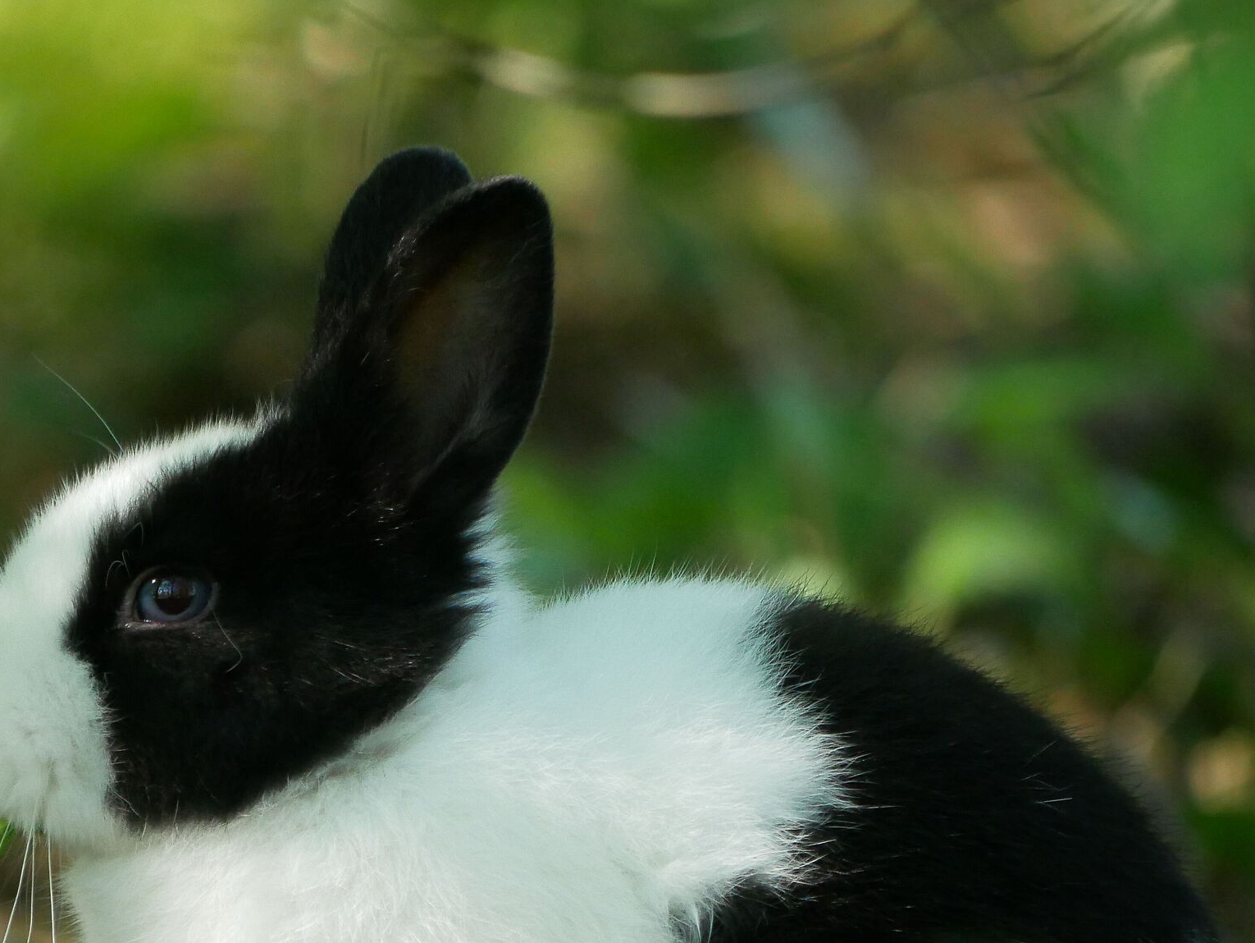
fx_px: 34132
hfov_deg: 2.1
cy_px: 715
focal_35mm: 941
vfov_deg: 1.6
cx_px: 469
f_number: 5.6
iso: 2000
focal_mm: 300
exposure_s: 1/640
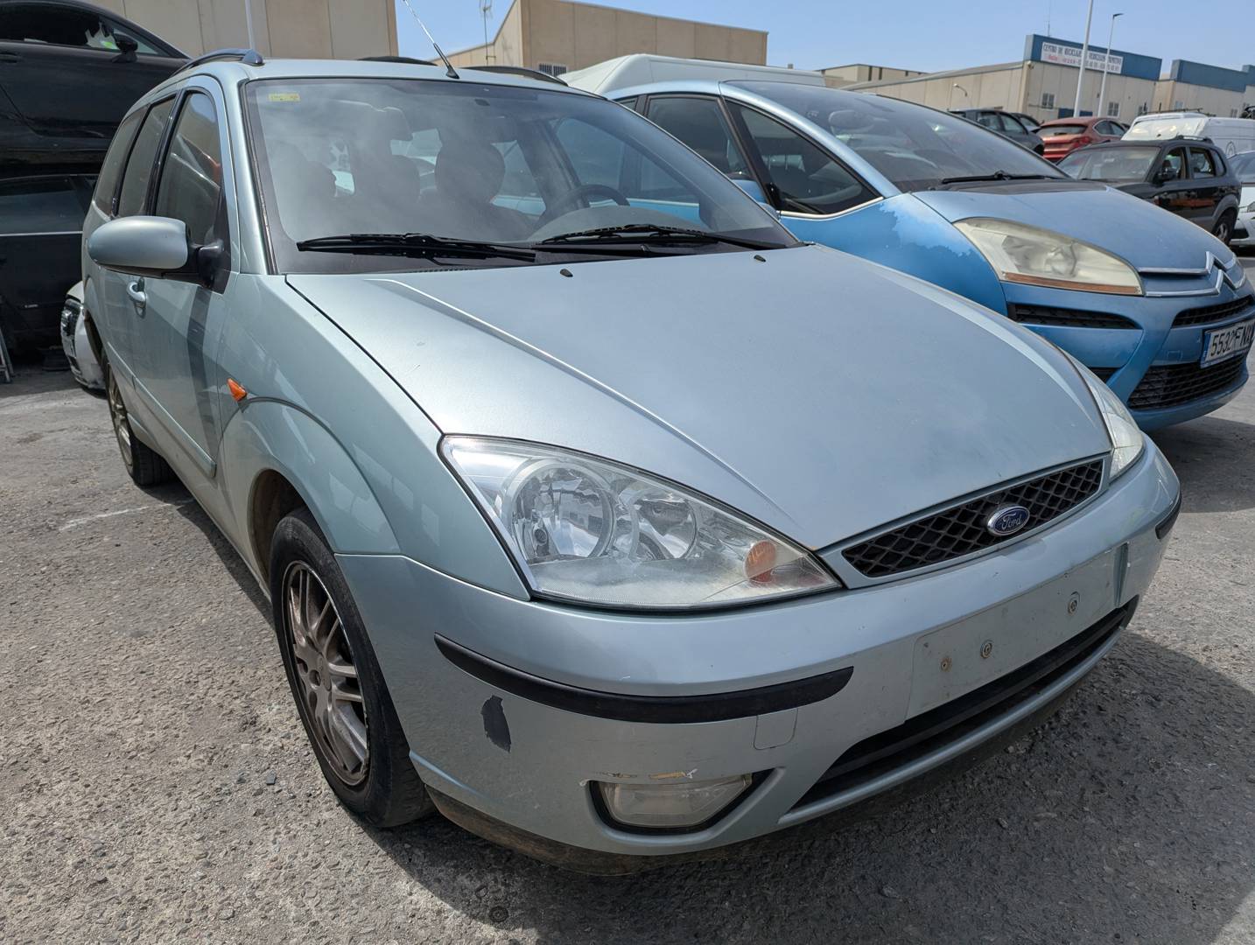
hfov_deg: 71.5
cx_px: 628
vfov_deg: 56.9
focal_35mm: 24
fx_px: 871
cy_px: 472
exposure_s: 1/3774
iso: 48
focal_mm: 6.81
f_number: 1.85
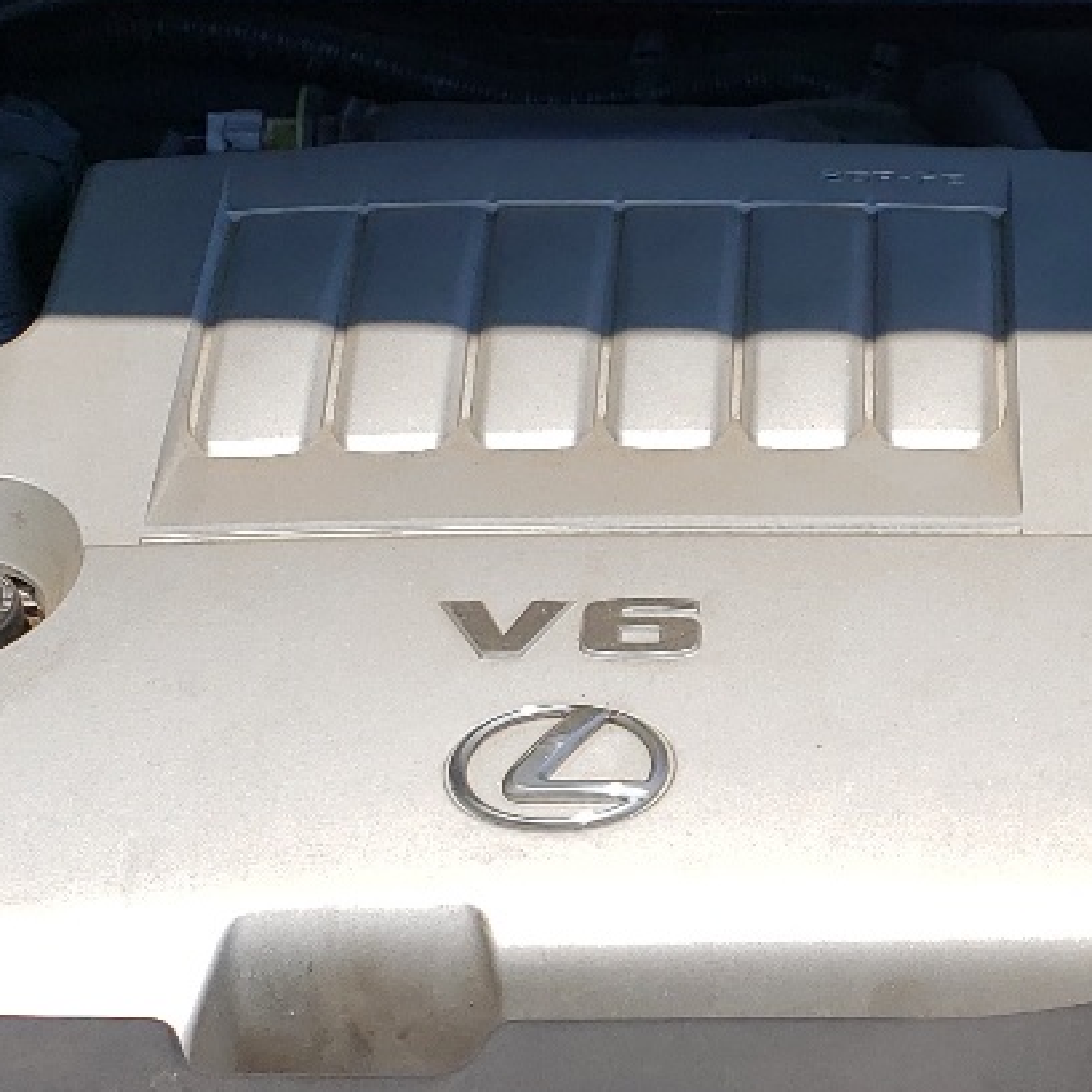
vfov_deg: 19.3
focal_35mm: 90
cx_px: 977
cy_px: 545
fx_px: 3212
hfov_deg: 19.0
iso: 50
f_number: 1.5
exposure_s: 1/3333
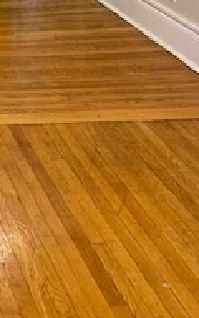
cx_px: -76
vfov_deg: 20.9
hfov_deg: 13.6
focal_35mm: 92
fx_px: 798
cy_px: -70
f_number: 1.8
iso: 125
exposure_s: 1/60
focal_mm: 4.25
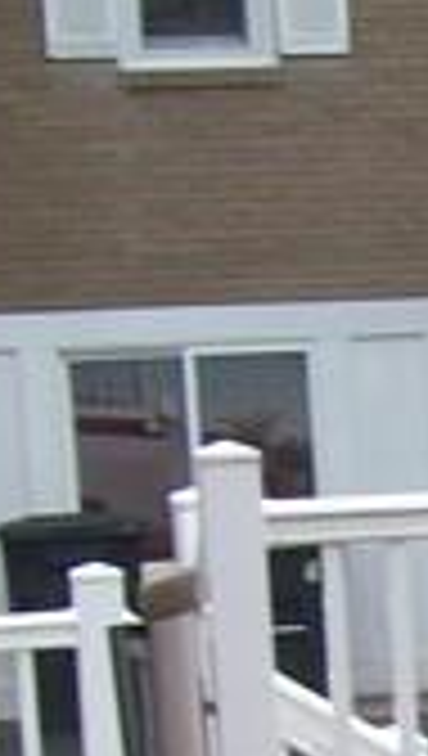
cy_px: 1422
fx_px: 4260
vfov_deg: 9.6
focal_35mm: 212
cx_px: 1523
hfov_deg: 5.3
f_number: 8.8
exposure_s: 1/100
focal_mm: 5.7
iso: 80
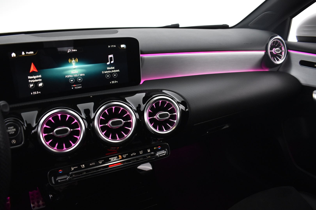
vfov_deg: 47.9
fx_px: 237
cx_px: 158
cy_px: 105
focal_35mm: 27
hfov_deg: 67.4
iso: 1800
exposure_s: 1/30
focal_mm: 18
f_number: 3.5
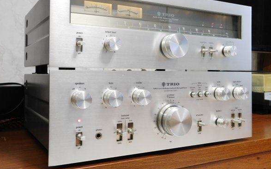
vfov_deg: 32.7
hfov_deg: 50.4
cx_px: 135
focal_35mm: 39
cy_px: 68
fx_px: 288
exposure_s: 1/15
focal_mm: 6.3
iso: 400
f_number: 3.5
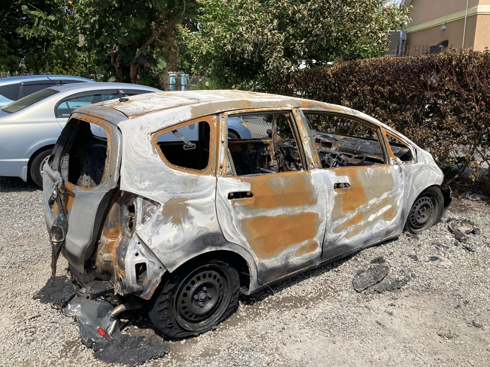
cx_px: 245
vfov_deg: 49.7
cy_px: 184
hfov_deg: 63.4
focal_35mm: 28
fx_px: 396
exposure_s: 1/2088
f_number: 1.8
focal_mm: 3.99
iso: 20
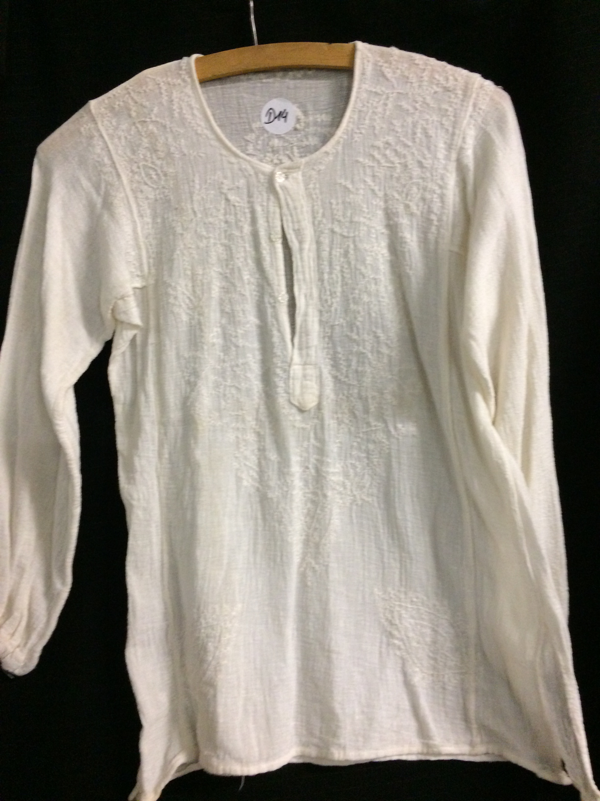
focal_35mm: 29
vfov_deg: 61.7
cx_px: 300
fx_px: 670
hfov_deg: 48.2
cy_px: 400
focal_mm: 4.15
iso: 320
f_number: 2.2
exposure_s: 1/33
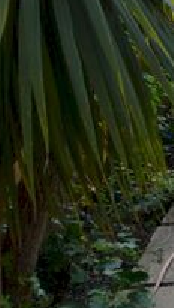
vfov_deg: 31.7
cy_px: 47
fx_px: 525
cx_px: 477
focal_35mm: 64
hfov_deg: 12.3
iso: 100
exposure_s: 1/125
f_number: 5.6
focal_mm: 12
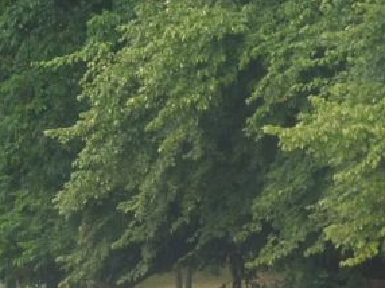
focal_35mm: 412
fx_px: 4578
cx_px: 59
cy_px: 420
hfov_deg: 4.8
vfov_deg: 3.6
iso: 100
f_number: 5.3
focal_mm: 20.6
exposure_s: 1/60
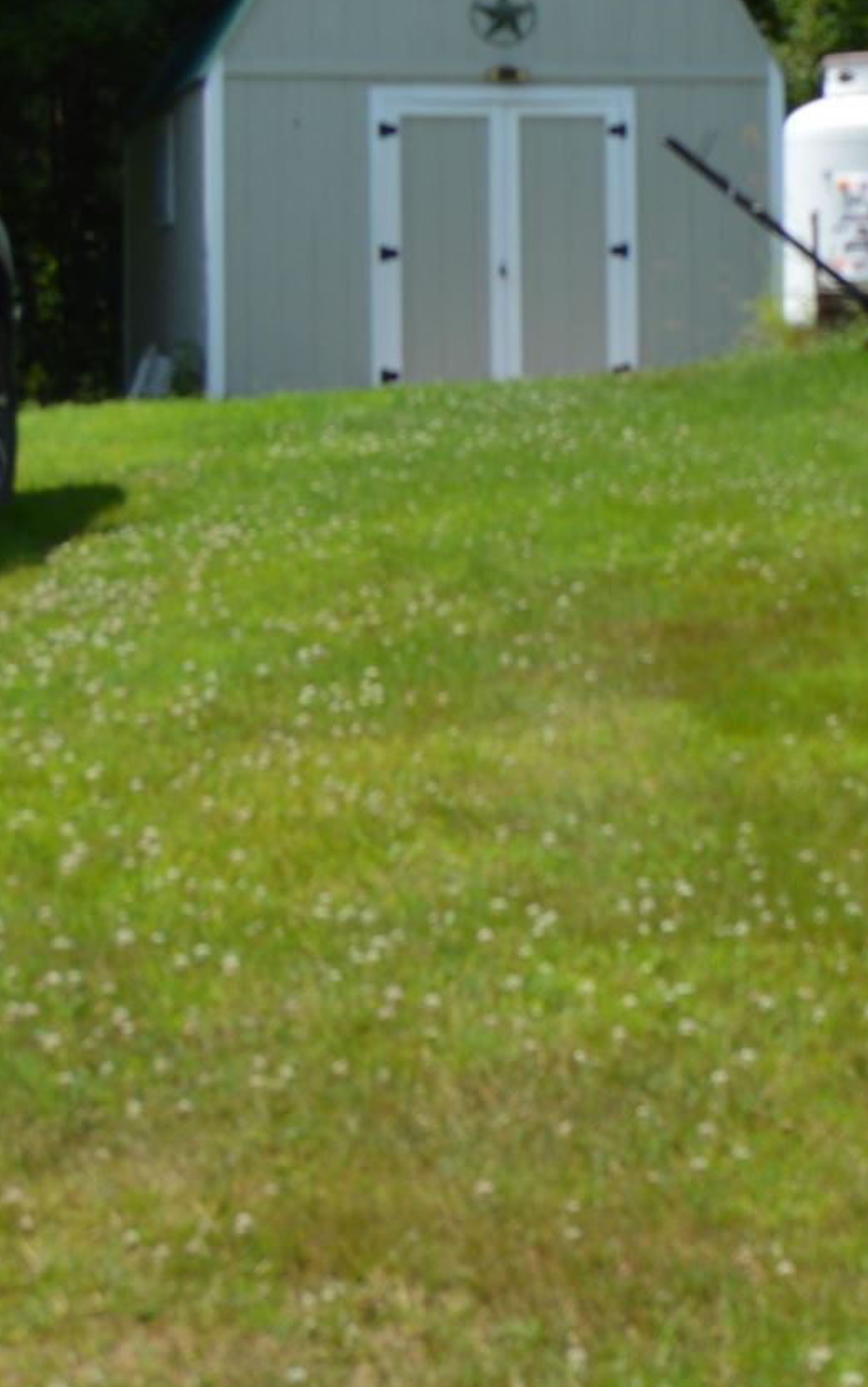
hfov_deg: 9.5
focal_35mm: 112
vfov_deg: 18.3
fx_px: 4238
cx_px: 2480
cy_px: 156
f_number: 8
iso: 100
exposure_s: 1/250
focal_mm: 20
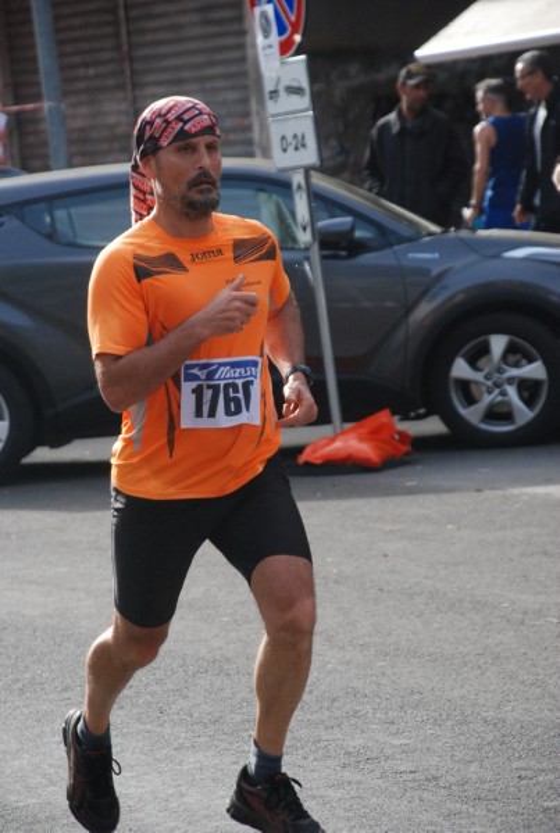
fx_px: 4178
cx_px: 280
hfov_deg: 7.7
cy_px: 416
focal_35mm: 180
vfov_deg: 11.4
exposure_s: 1/800
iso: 1000
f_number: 5.6
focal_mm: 120
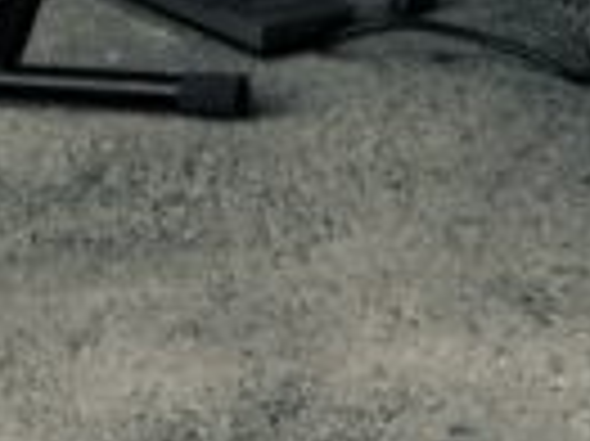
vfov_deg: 5.4
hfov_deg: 7.6
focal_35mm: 253
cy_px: -1064
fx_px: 4304
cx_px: 1139
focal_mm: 33.5
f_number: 5.6
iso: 640
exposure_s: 1/80
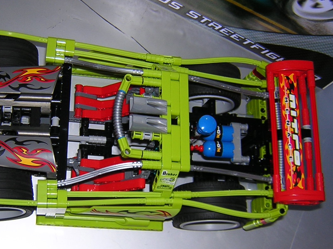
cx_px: 131
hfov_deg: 35.4
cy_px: 138
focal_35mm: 54
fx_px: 519
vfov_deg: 27.0
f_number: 2.6
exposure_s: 1/60.1
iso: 100
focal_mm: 4.7
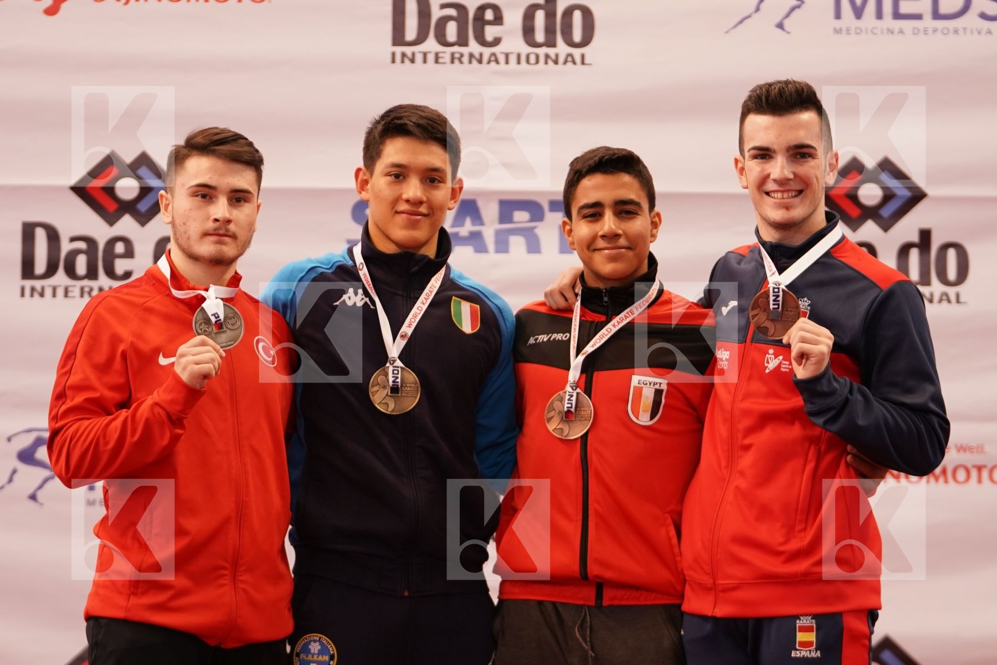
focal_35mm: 144
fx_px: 3988
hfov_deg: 14.3
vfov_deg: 9.5
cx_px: 498
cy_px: 332
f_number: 2.8
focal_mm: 96
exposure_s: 1/160
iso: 640
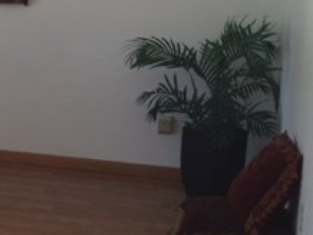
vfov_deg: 17.4
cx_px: -135
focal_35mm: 85
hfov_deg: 20.3
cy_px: 86
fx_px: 769
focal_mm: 4.15
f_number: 2.2
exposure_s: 1/30
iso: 50
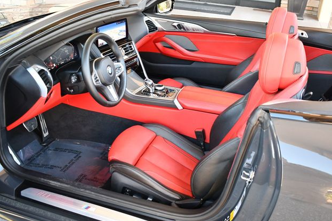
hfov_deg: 51.9
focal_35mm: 37
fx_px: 341
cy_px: 109
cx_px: 167
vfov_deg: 36.0
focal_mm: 18
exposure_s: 1/160
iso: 800
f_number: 3.5
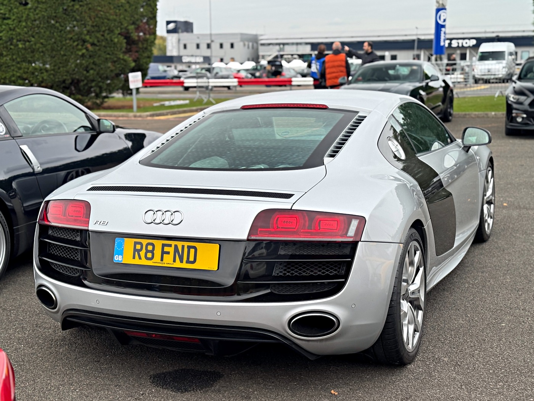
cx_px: 267
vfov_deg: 30.3
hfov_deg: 39.7
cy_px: 200
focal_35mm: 48
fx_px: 740
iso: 64
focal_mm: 6.76
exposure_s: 1/425
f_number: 1.78
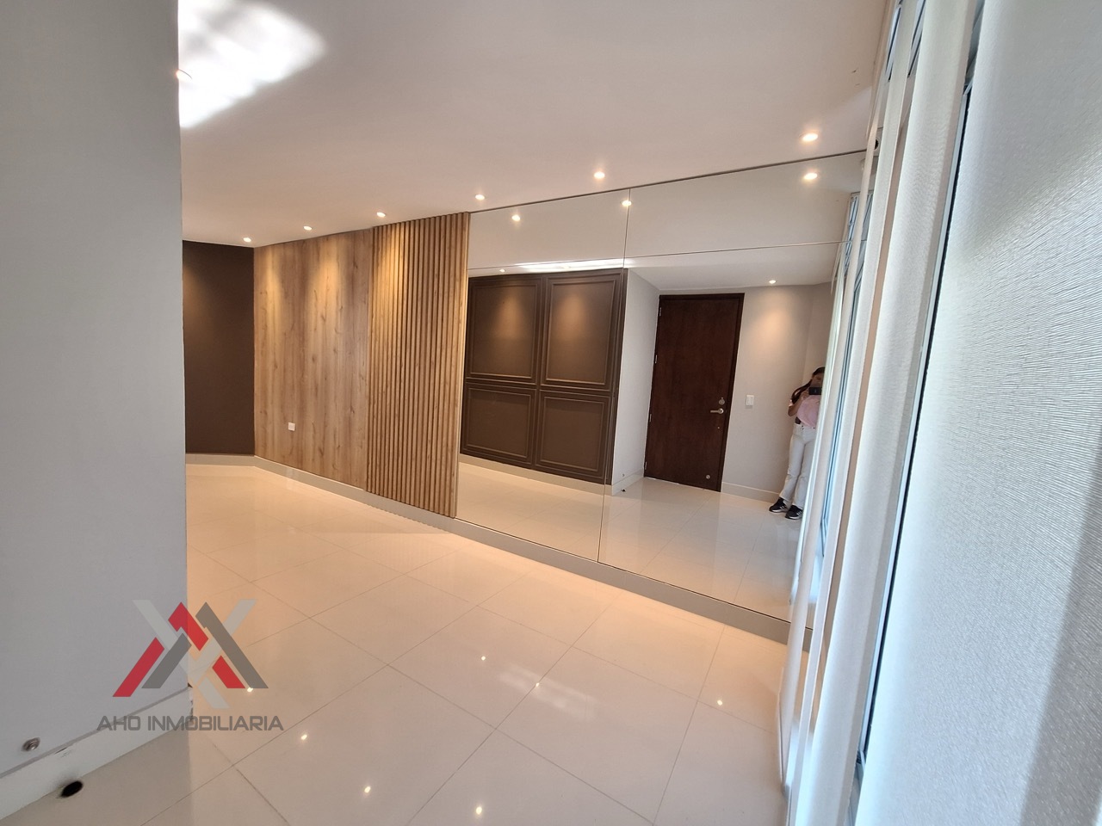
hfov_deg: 106.2
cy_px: 413
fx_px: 414
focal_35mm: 13
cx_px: 551
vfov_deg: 89.9
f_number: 2.2
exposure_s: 1/40
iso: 80
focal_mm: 1.74
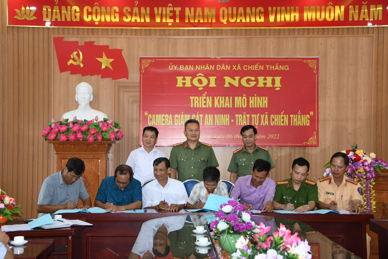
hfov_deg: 35.1
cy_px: 130
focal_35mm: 57
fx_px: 614
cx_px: 194
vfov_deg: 23.8
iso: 1000
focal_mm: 38
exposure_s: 1/200
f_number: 4.5
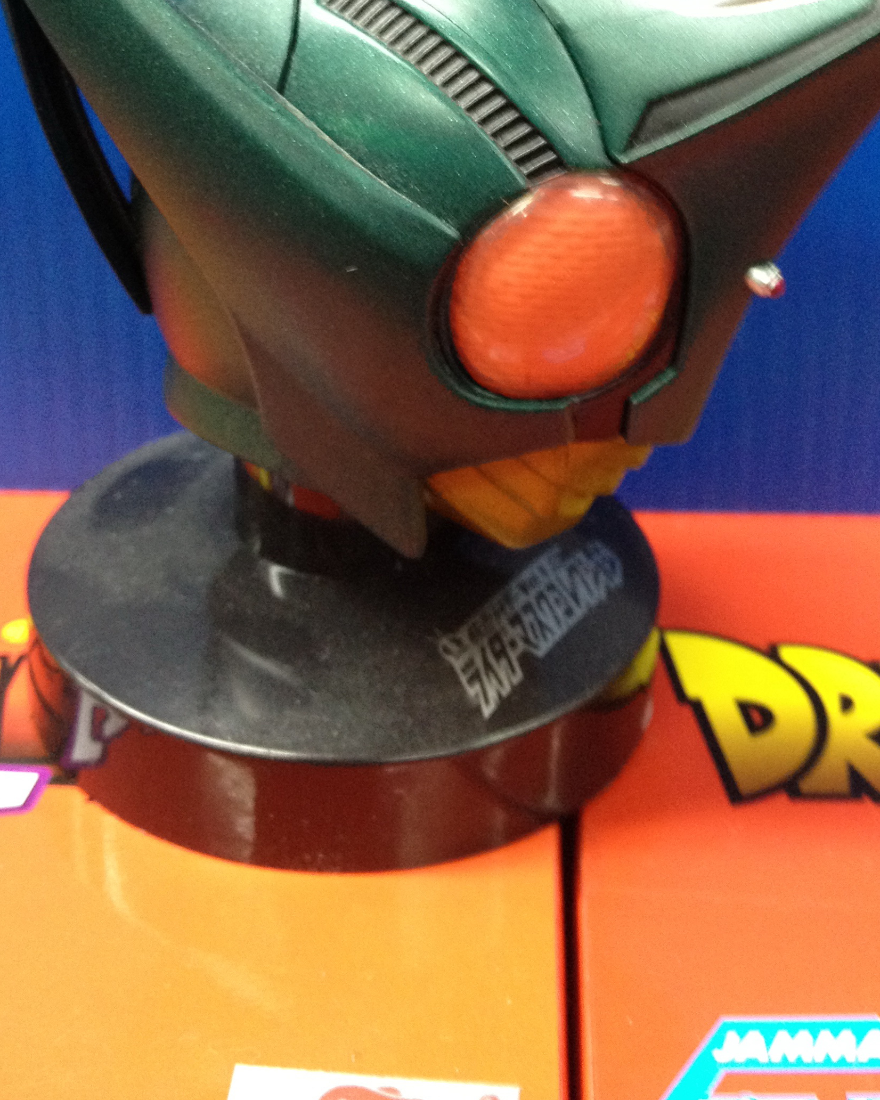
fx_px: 1758
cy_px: 235
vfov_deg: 33.8
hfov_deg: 28.1
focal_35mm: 54
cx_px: 461
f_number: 2.4
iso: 200
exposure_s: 1/20
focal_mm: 4.28
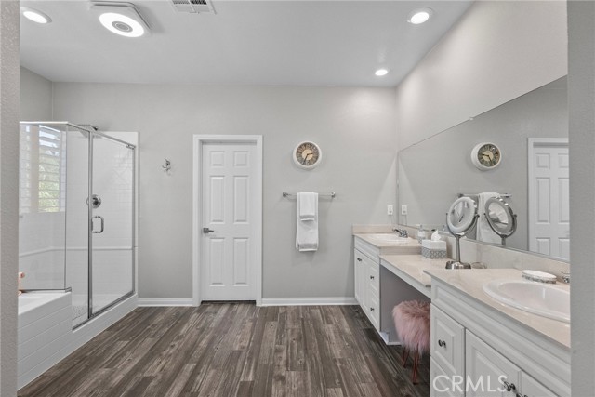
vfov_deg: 73.8
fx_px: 264
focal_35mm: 16
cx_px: 298
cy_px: 198
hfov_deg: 96.7
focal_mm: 16
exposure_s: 1/10
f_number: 8
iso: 2000
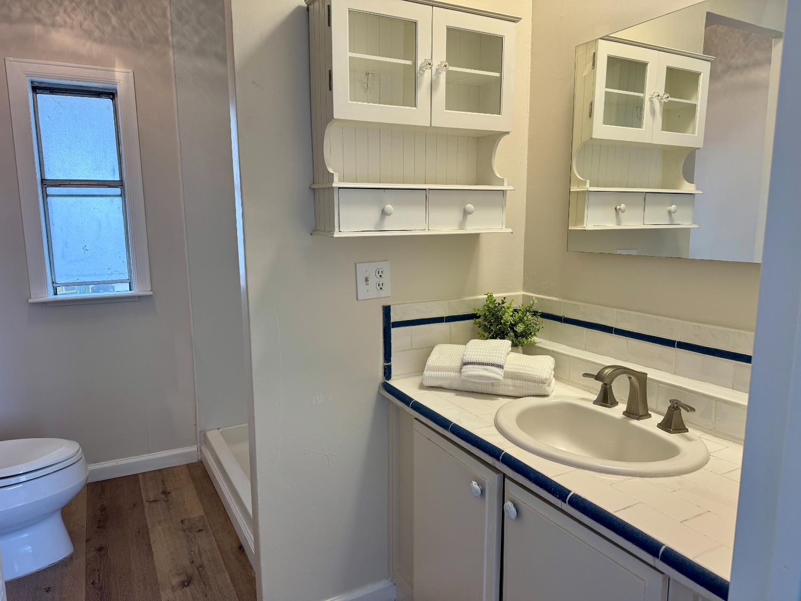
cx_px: 400
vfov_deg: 56.8
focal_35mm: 24
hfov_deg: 71.6
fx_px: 555
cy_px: 300
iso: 100
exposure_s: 1/147
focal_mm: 6.76
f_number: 1.78
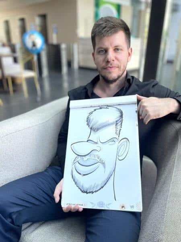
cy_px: 121
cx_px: 90
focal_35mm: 26
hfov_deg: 53.1
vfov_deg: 67.3
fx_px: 181
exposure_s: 1/121
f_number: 1.6
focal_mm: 4.2
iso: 64
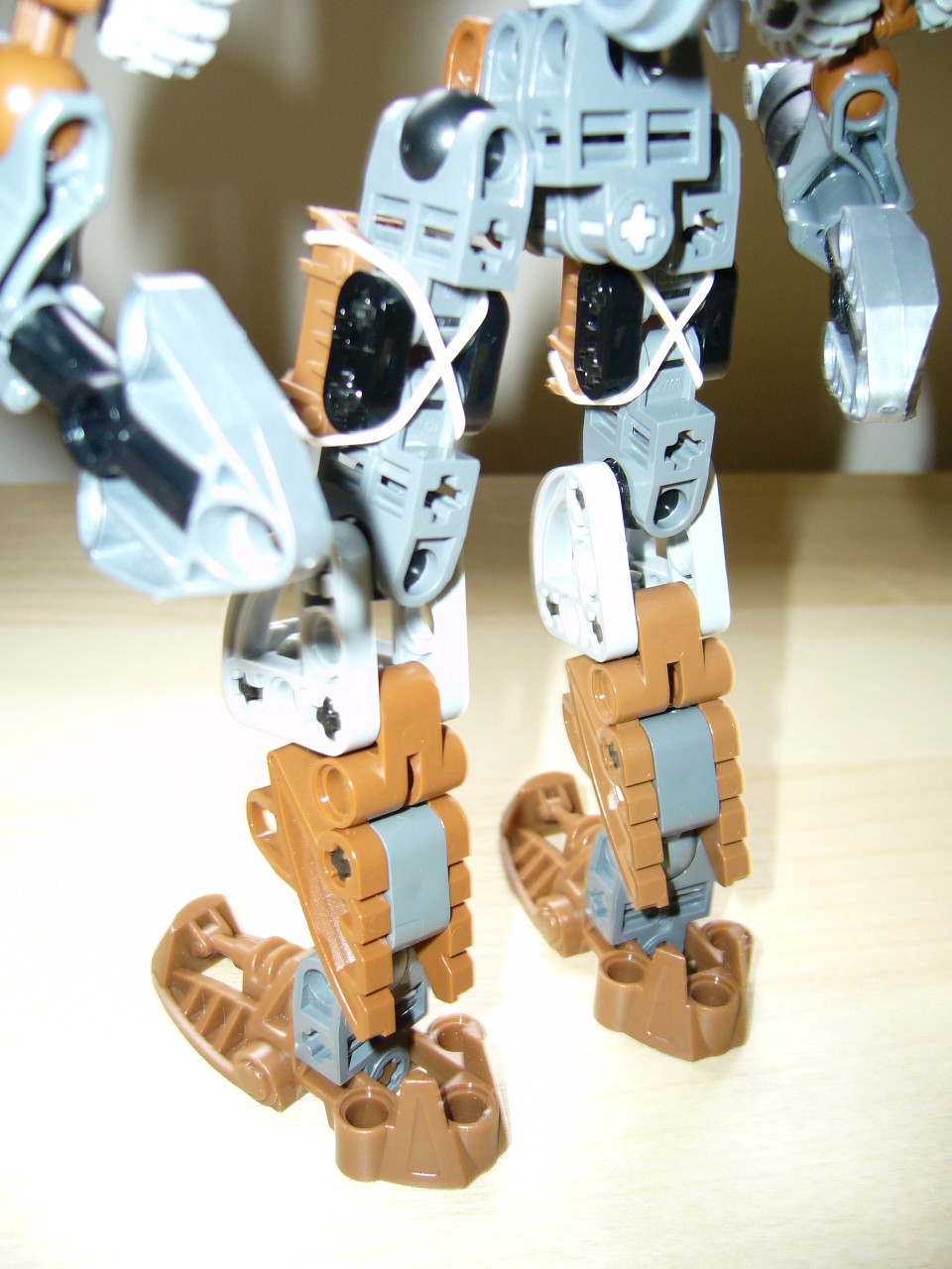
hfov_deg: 40.7
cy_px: 634
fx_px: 1283
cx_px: 476
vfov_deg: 52.6
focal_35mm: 35
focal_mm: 5.8
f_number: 2.8
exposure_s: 1/30
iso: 100
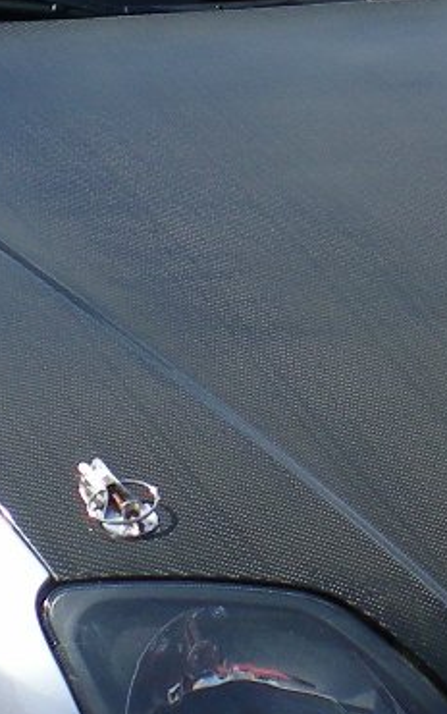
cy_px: 313
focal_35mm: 167
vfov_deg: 12.5
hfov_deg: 7.8
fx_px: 3248
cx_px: 441
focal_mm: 6.3
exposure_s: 1/320
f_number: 4.6
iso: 50
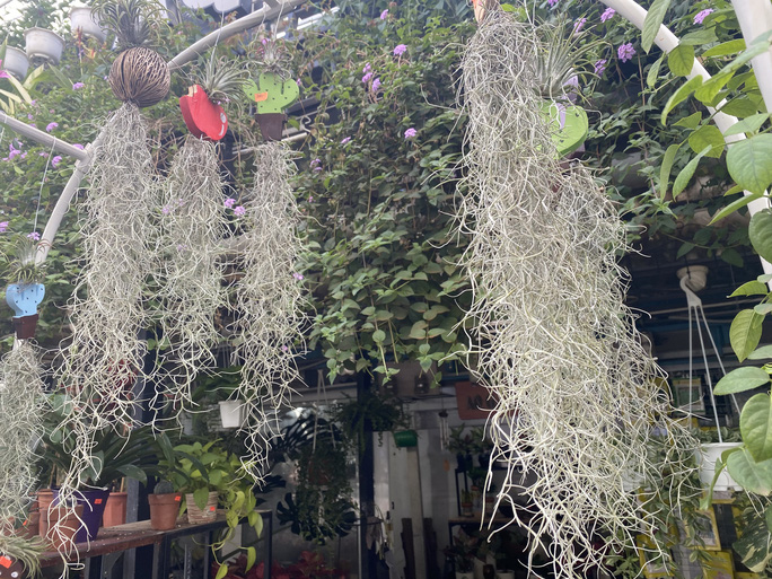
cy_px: 290
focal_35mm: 26
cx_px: 386
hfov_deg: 67.3
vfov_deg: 53.1
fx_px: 580
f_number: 1.8
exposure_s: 1/122
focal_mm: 4.25
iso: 40
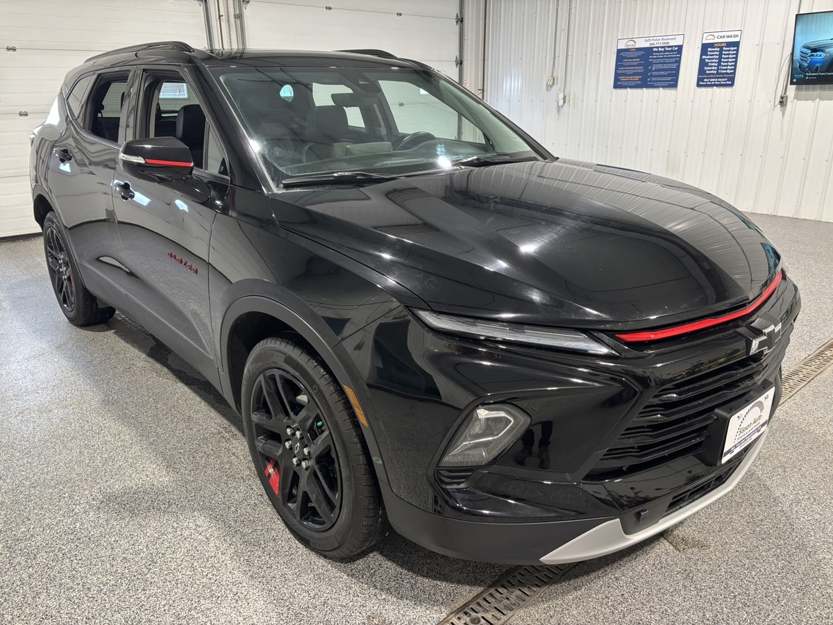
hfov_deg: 67.3
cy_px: 312
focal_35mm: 26
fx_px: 626
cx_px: 416
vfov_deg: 53.1
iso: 160
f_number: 1.6
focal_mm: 5.96
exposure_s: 1/60
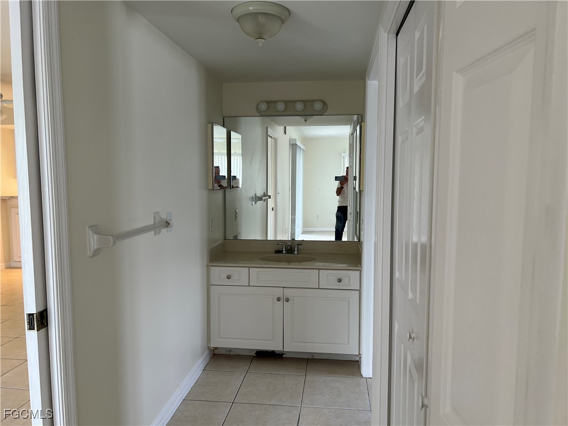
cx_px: 284
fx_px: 427
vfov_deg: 53.1
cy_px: 213
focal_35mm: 26
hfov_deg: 67.3
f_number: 1.5
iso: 100
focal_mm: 5.7
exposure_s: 1/120
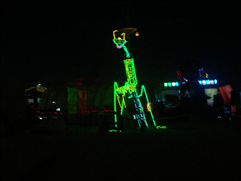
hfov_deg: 44.8
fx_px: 292
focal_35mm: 42
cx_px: 120
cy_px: 90
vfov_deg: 34.4
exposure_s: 1
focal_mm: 11.02
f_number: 2.8
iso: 200
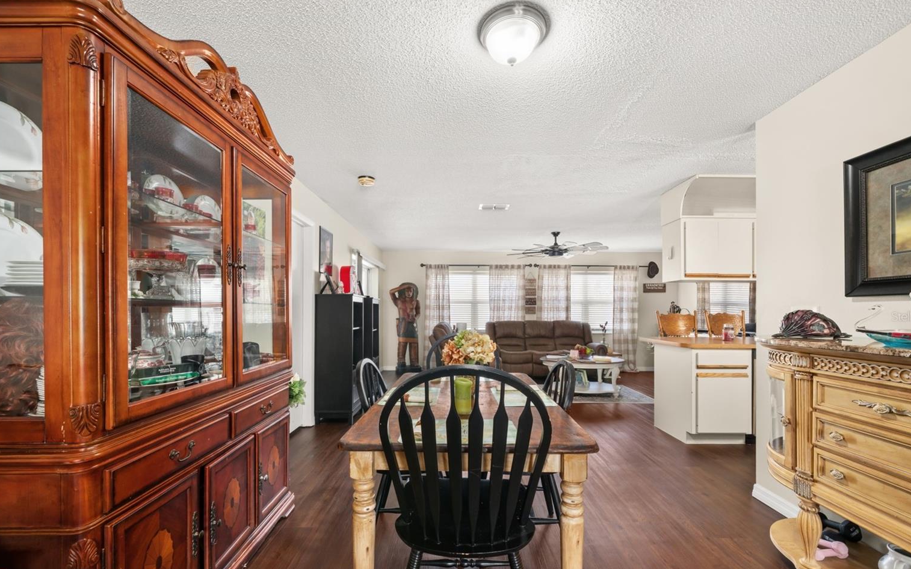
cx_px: 464
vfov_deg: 78.3
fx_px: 348
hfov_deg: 105.3
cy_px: 316
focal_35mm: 14
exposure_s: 1.3
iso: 400
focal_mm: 13
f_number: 11
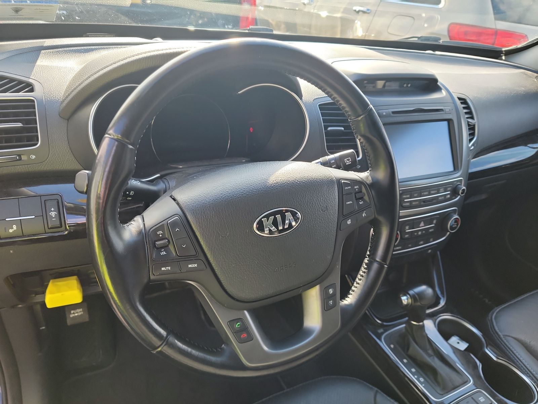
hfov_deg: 71.6
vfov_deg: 56.8
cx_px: 269
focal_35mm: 24
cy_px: 202
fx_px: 373
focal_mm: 6.7
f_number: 1.8
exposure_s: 1/59
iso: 54
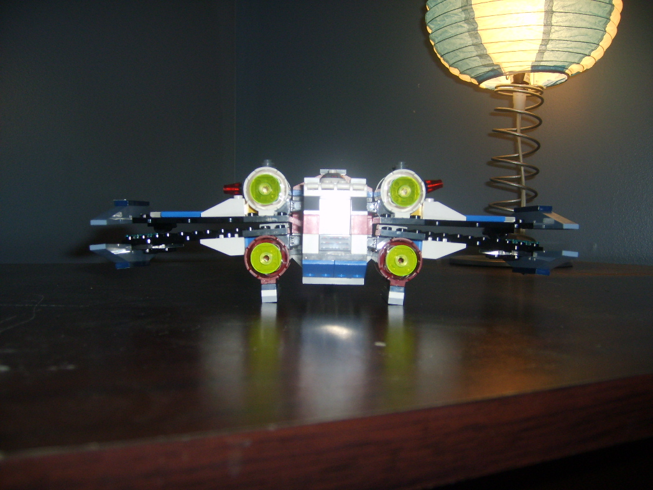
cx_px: 326
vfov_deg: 40.7
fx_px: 660
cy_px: 245
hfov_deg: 52.6
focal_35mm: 35
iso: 100
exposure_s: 1/45
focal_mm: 5.8
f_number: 2.8
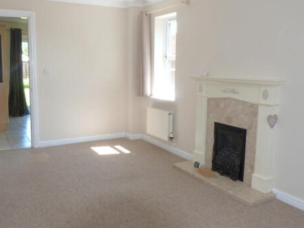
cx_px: 123
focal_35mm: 32
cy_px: 102
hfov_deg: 56.4
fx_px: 281
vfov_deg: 44.1
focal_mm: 4.5
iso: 100
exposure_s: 1/80
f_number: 2.8
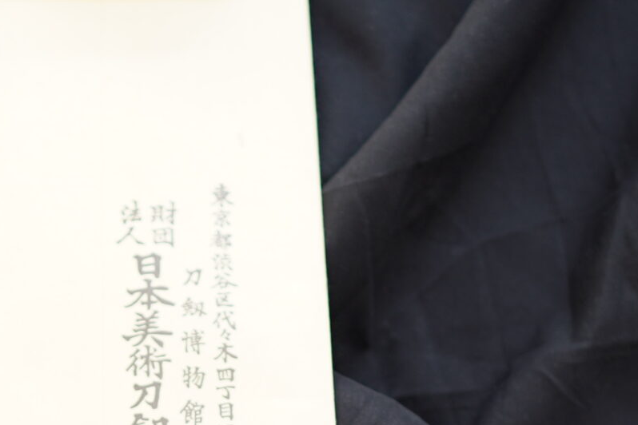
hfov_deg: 26.0
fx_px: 1365
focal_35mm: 77
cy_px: 579
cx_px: 158
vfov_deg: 16.6
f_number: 1.6
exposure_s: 1/30
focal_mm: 16
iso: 100
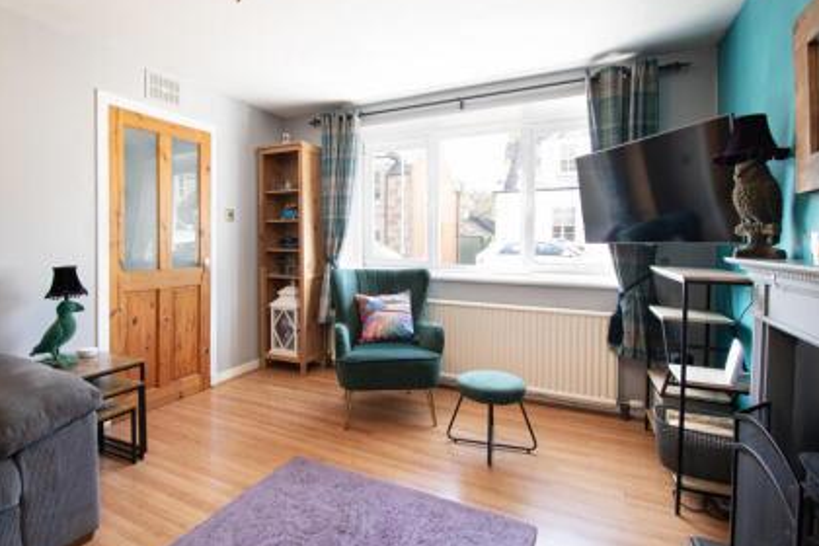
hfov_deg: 92.9
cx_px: 363
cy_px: 251
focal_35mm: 17
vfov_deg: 70.3
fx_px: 387
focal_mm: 10
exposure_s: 1/4
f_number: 8
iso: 250
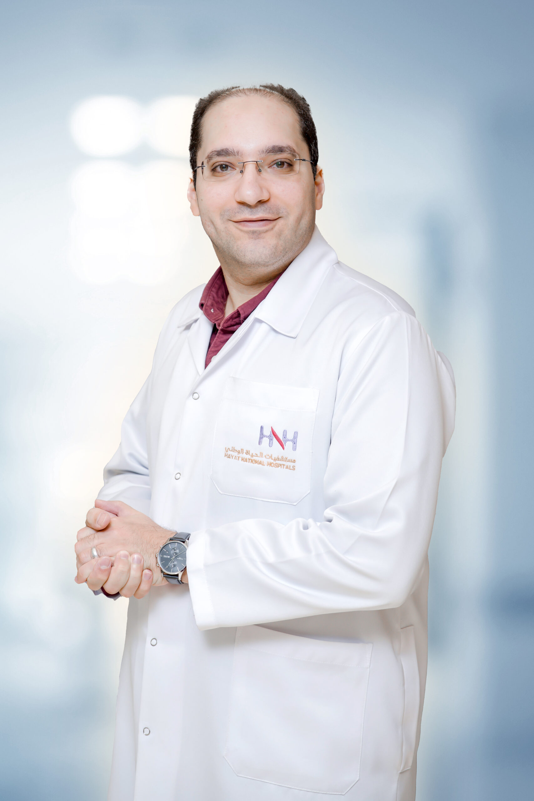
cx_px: 267
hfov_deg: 19.5
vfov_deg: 28.8
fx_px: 1557
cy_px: 400
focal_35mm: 70
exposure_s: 1/125
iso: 500
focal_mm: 70
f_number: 2.8
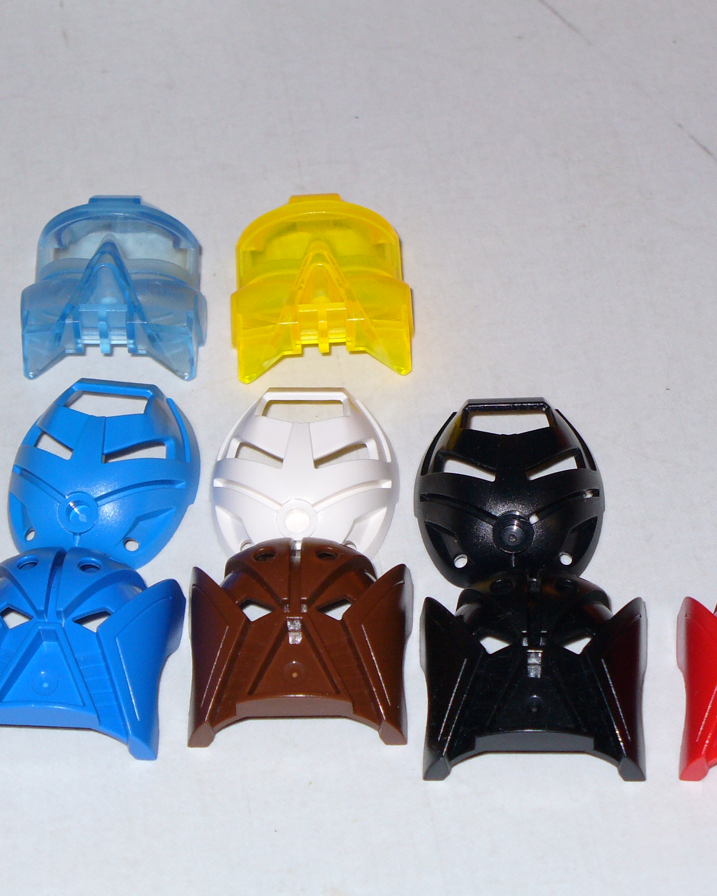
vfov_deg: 14.2
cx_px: 324
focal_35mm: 136
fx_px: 3607
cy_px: 450
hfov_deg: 11.4
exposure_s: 1/30
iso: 100
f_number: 3.5
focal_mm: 17.2
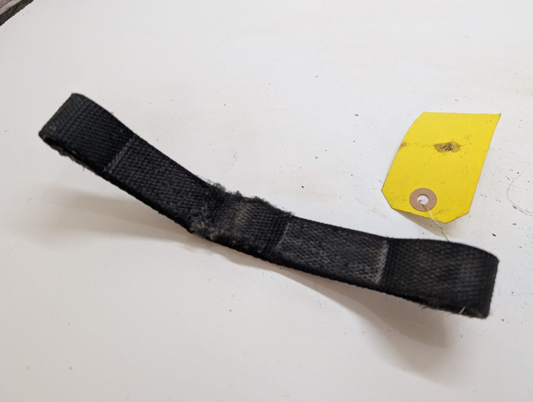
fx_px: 370
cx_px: 266
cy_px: 201
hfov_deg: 71.5
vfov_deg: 56.9
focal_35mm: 24
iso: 480
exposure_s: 1/184
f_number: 1.68
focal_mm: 6.9
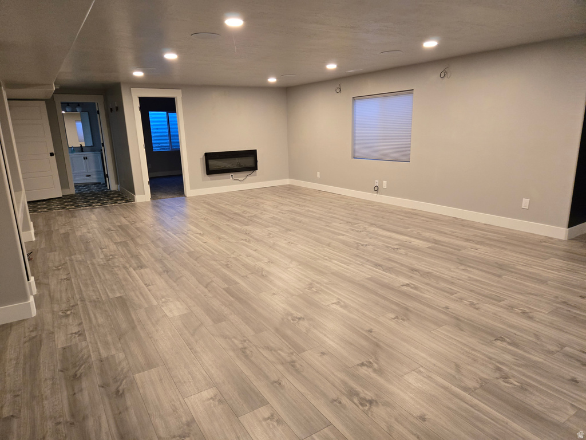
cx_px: 293
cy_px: 220
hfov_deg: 73.9
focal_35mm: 23
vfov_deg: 58.9
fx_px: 389
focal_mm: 5.4
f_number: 1.8
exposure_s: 1/120
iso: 640
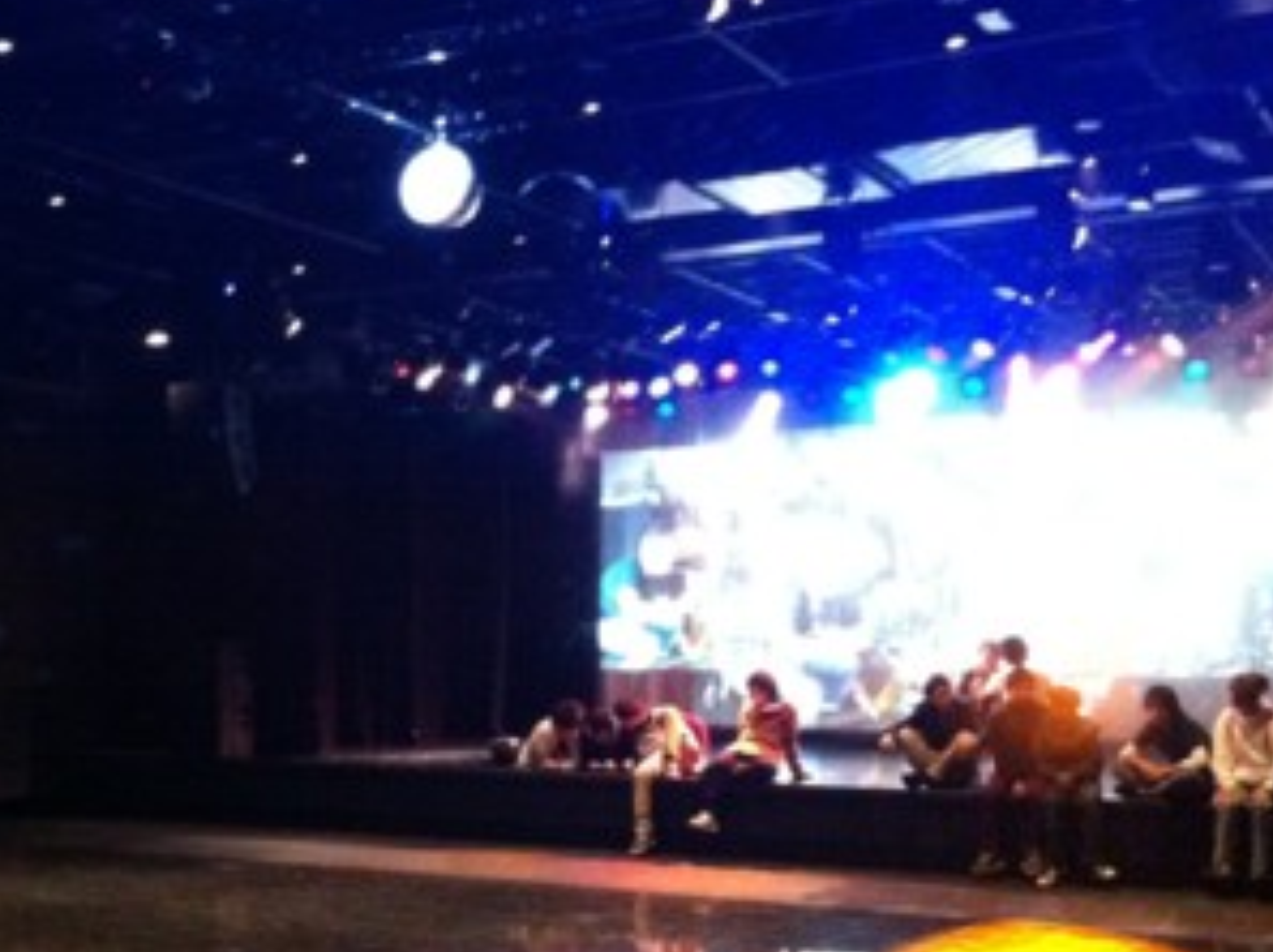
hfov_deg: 36.0
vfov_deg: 27.4
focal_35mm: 53
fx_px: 1947
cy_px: 583
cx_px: 467
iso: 1000
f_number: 2.8
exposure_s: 1/15
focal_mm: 3.85
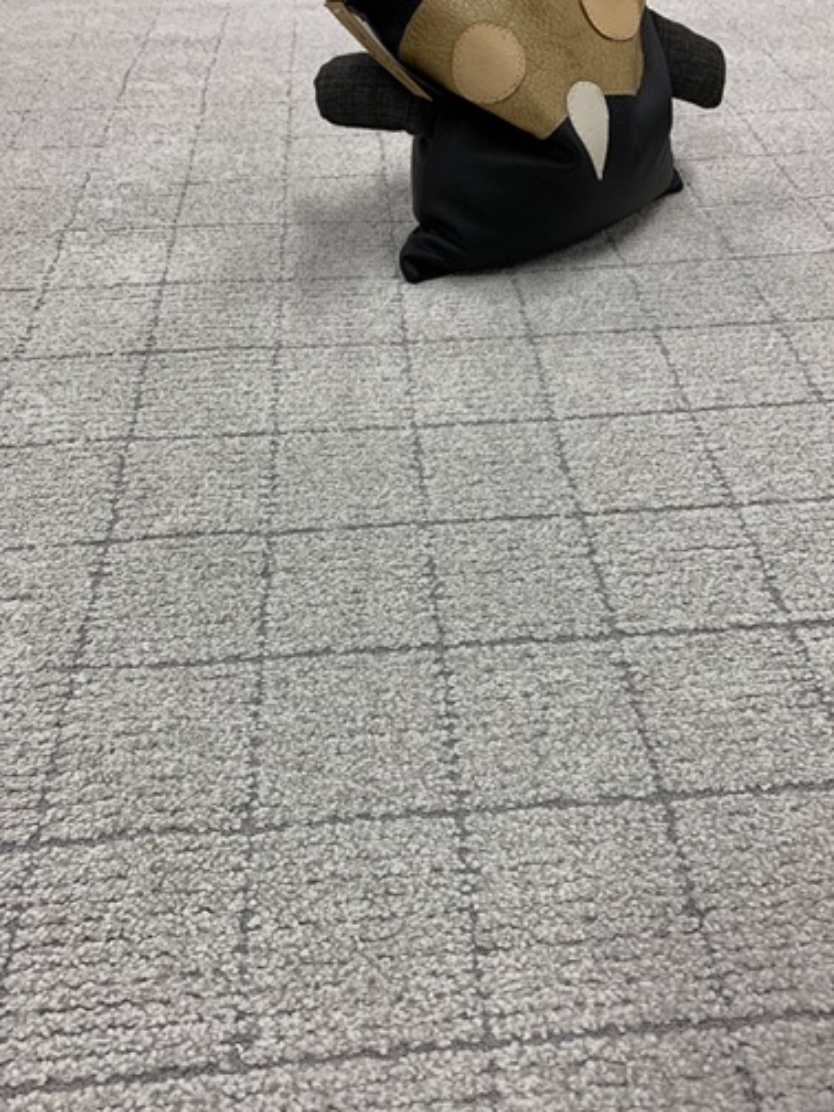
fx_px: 835
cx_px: 417
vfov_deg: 67.3
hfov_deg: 53.1
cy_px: 556
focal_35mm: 26
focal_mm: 4.25
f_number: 1.8
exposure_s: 1/121
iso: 50
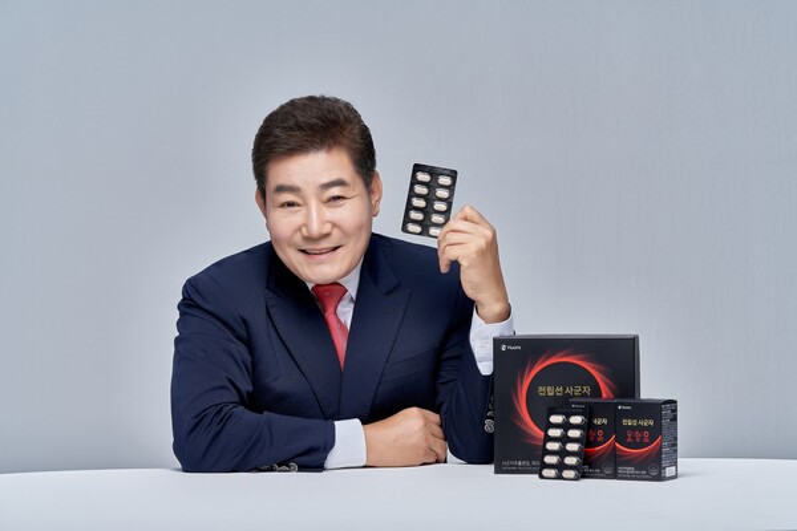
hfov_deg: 22.6
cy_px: 266
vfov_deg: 15.2
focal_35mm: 90
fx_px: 1992
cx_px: 398
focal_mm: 90
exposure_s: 1/125
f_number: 9
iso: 320
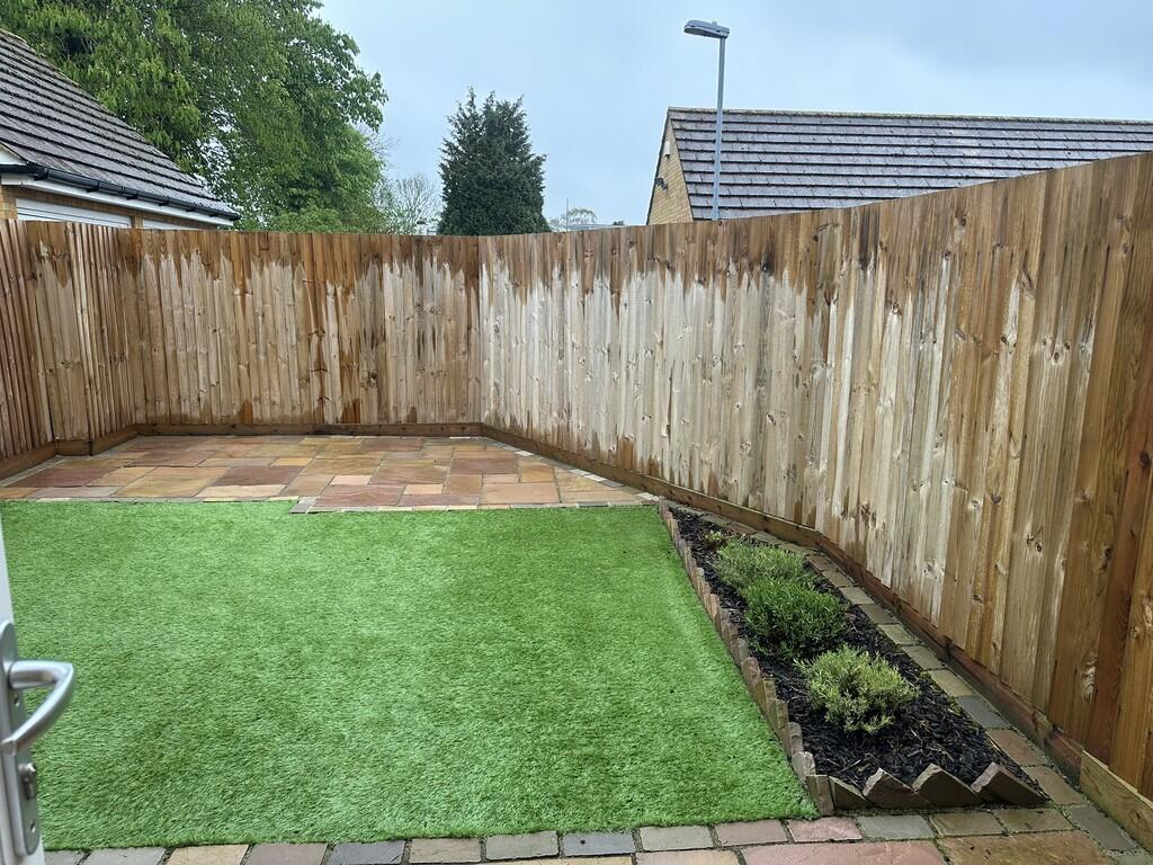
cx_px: 576
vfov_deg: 56.8
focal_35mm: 24
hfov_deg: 71.6
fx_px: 799
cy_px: 432
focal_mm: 6.86
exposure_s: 1/236
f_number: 1.78
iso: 80
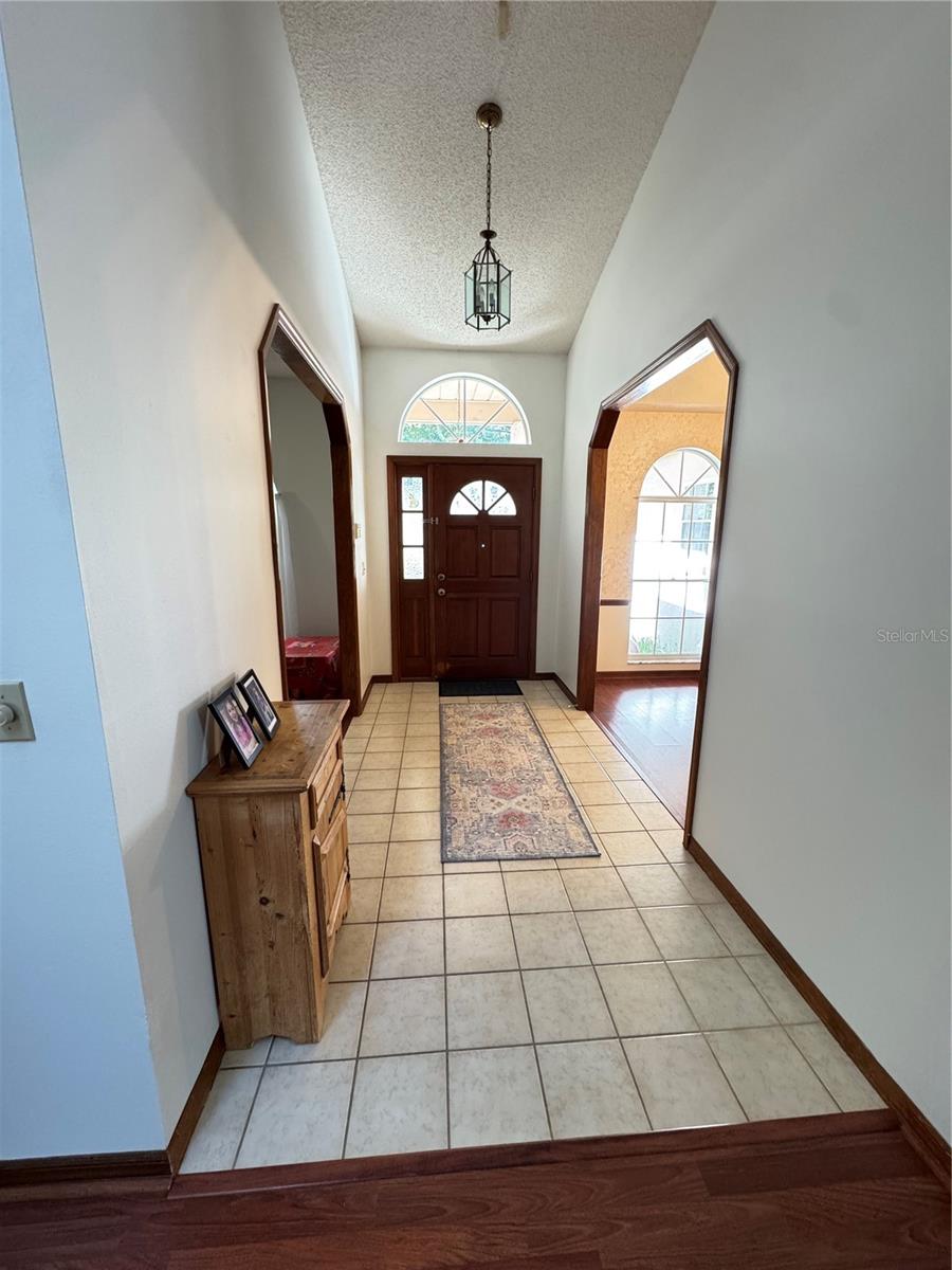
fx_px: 513
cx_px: 476
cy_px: 635
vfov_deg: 102.1
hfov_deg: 85.7
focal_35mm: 14
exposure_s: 1/60
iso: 250
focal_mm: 2.22
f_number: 2.2
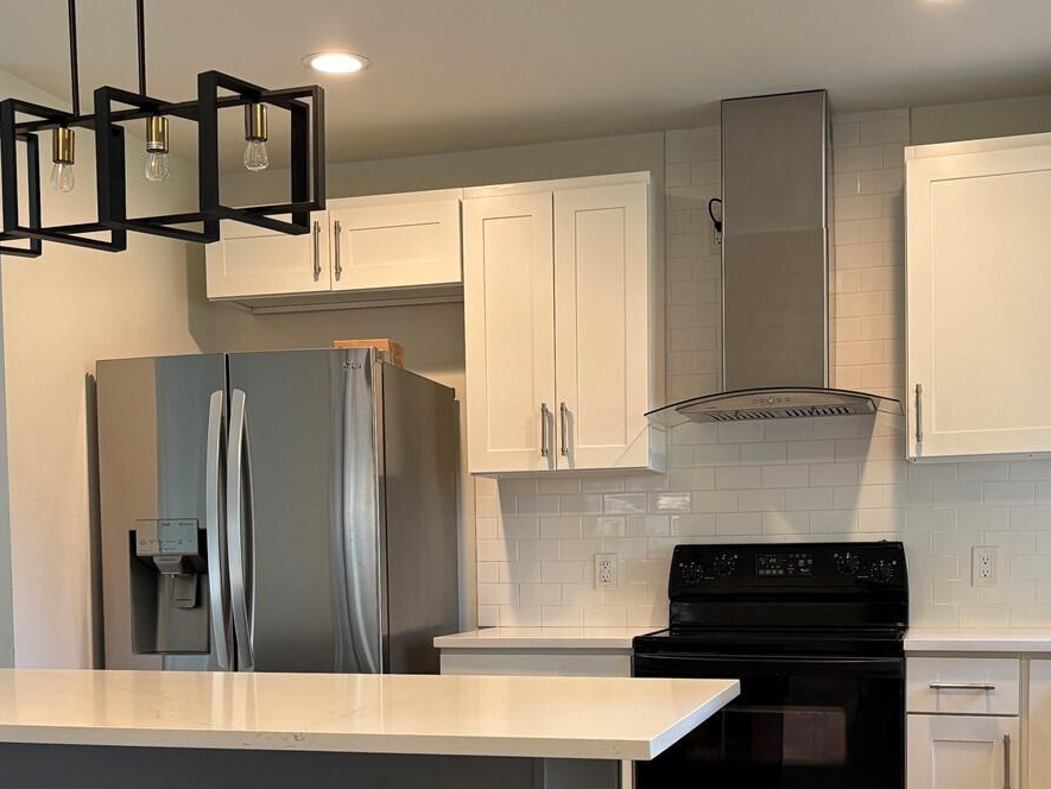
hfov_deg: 40.4
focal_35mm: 47
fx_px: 1427
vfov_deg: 30.2
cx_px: 520
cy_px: 625
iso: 100
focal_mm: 5.96
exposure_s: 1/60
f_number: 1.6
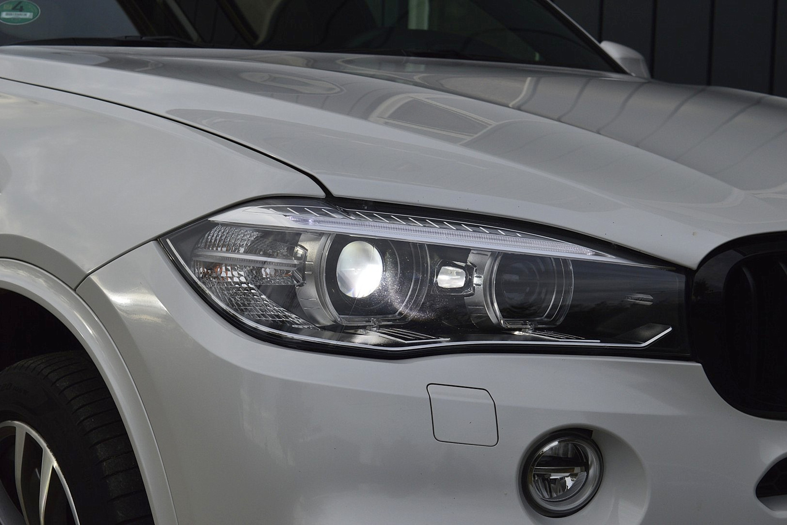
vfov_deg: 18.9
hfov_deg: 28.1
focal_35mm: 72
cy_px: 262
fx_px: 1574
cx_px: 394
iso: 360
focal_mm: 48
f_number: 11
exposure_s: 1/500
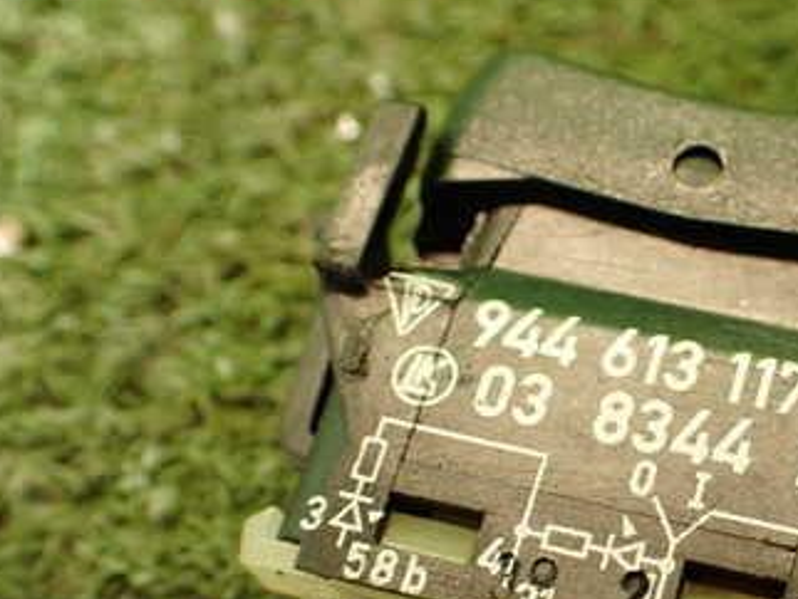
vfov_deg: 21.7
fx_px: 1546
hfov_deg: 28.3
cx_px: 647
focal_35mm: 67
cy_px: 478
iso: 400
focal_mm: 6.37
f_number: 2.5
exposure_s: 1/40
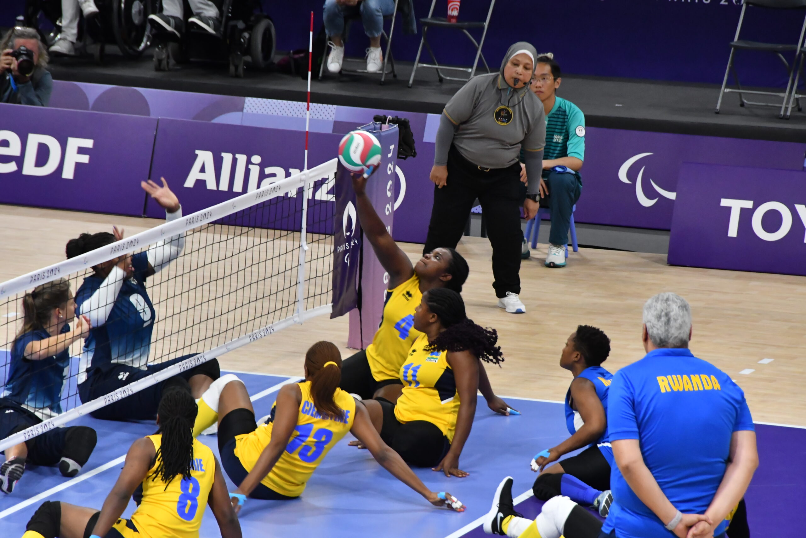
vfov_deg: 4.6
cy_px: 269
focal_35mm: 300
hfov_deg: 6.9
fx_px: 6717
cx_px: 403
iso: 3200
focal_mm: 200
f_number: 10
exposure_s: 1/400
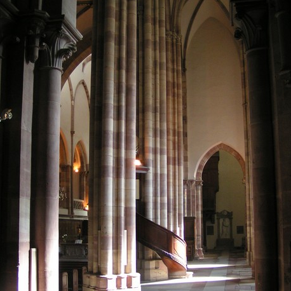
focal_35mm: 45
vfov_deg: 37.5
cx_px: 146
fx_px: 428
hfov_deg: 37.6
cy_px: 163
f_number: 2.8
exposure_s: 1/40
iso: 125
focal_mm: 5.8
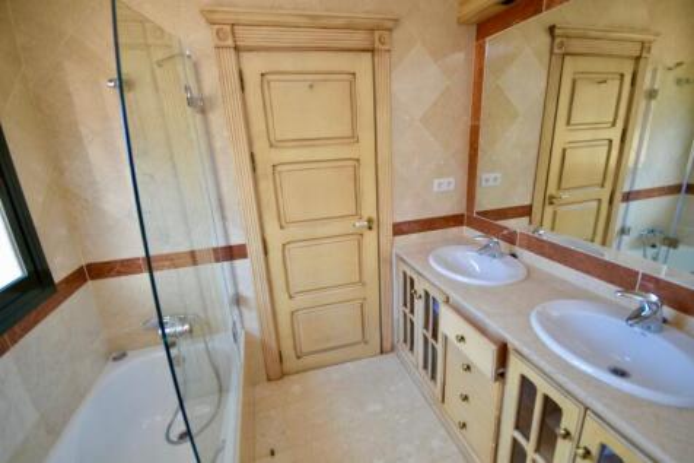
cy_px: 232
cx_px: 347
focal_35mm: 15
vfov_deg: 77.3
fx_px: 289
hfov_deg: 100.4
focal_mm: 10
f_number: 4
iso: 560
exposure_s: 1/60
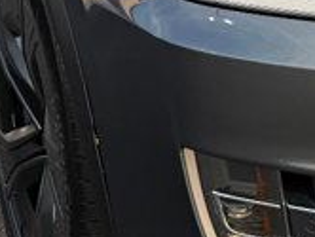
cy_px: -237
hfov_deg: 13.0
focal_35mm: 148
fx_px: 1349
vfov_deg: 9.4
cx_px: 368
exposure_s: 1/504
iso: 100
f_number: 1.78
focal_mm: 6.76
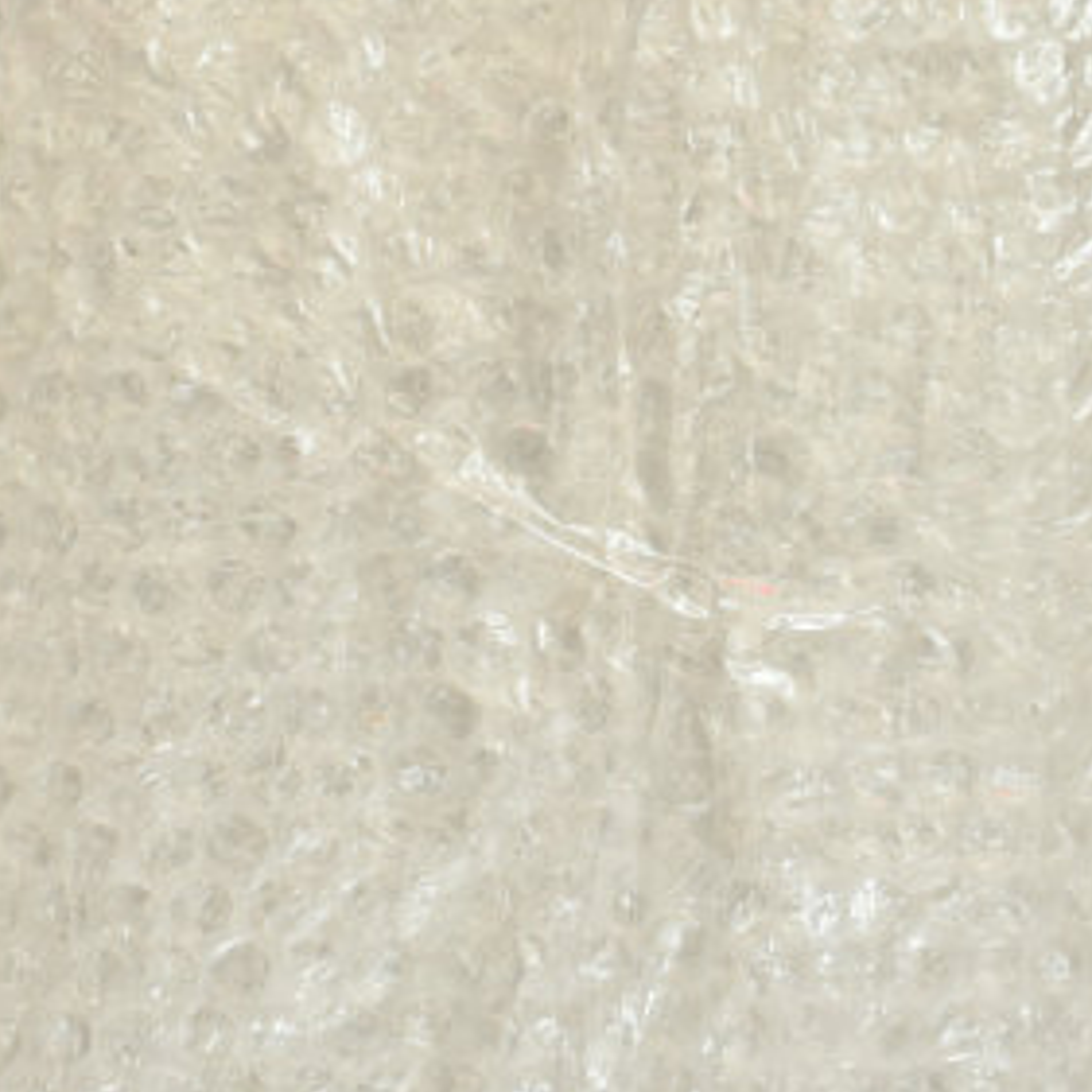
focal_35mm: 100
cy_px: 556
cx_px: 591
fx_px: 3569
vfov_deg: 17.4
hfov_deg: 17.4
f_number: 4.8
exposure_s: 1/125
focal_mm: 36
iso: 800
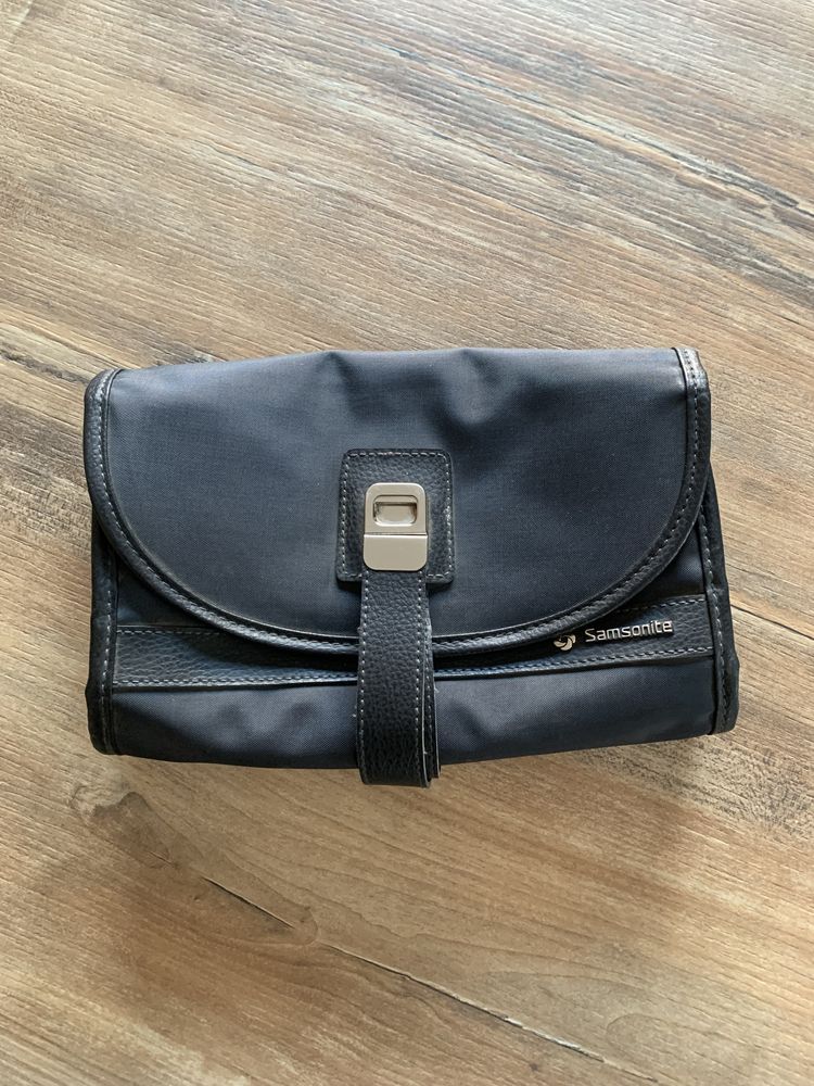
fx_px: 815
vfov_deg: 67.3
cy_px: 543
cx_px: 407
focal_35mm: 26
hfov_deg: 53.1
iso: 250
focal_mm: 4.25
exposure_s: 1/60
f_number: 1.8
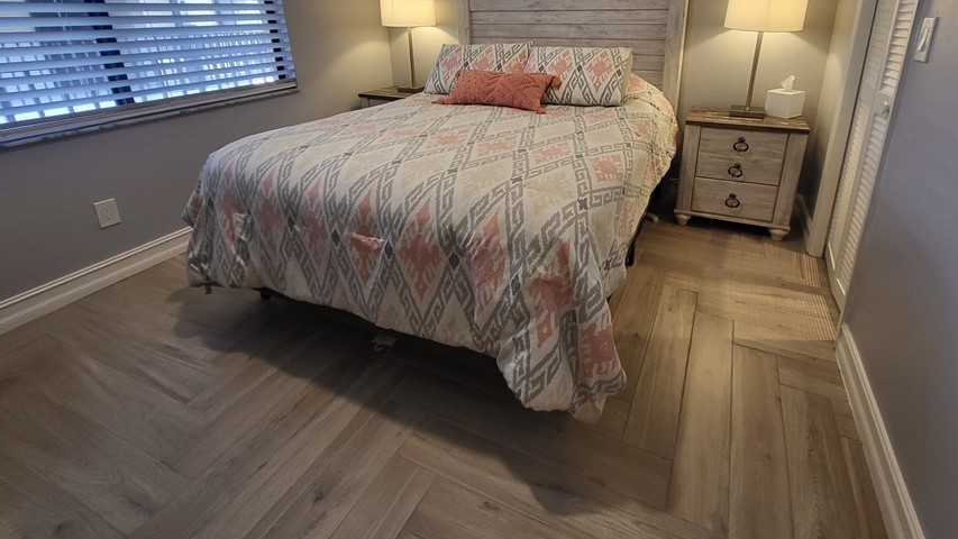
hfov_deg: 95.6
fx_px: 432
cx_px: 530
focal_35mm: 17
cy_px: 161
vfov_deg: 61.6
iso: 200
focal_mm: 1.74
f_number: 2.2
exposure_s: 1/60
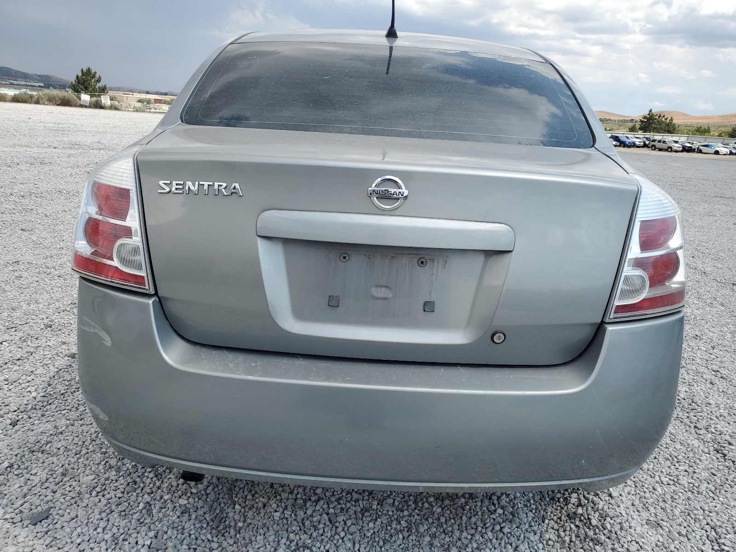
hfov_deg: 67.3
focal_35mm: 26
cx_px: 368
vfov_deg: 53.1
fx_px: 553
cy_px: 276
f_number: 1.5
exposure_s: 1/3333
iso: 50
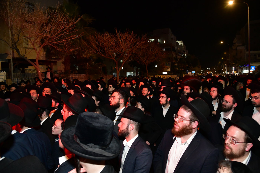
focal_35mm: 24
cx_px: 130
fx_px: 173
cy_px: 86
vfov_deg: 53.1
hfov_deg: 73.8
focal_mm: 24
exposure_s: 1/100
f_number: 5.6
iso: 6400
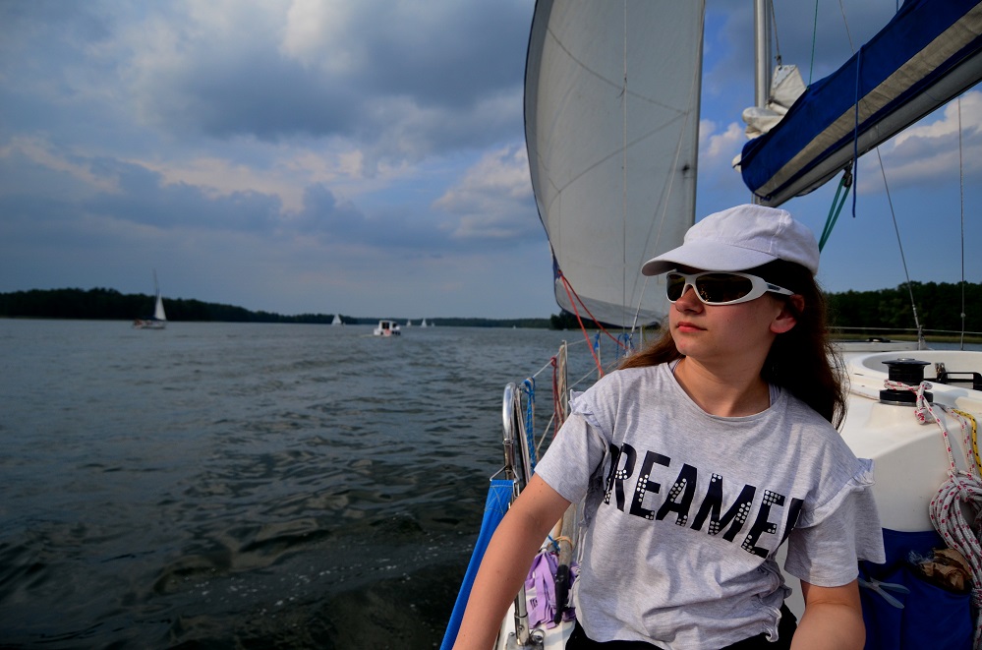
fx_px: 490
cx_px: 491
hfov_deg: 90.1
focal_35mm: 18
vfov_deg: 67.1
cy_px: 325
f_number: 4
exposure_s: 1/3200
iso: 400
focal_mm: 12
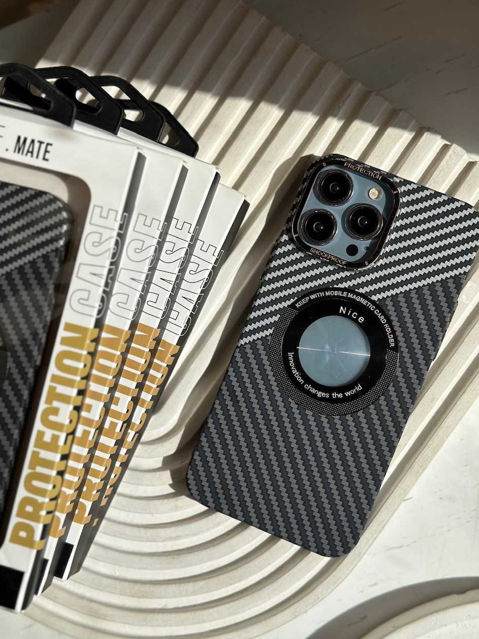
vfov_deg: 38.9
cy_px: 317
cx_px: 240
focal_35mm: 49
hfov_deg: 29.7
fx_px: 904
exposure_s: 1/12048
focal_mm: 6.86
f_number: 1.78
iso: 100
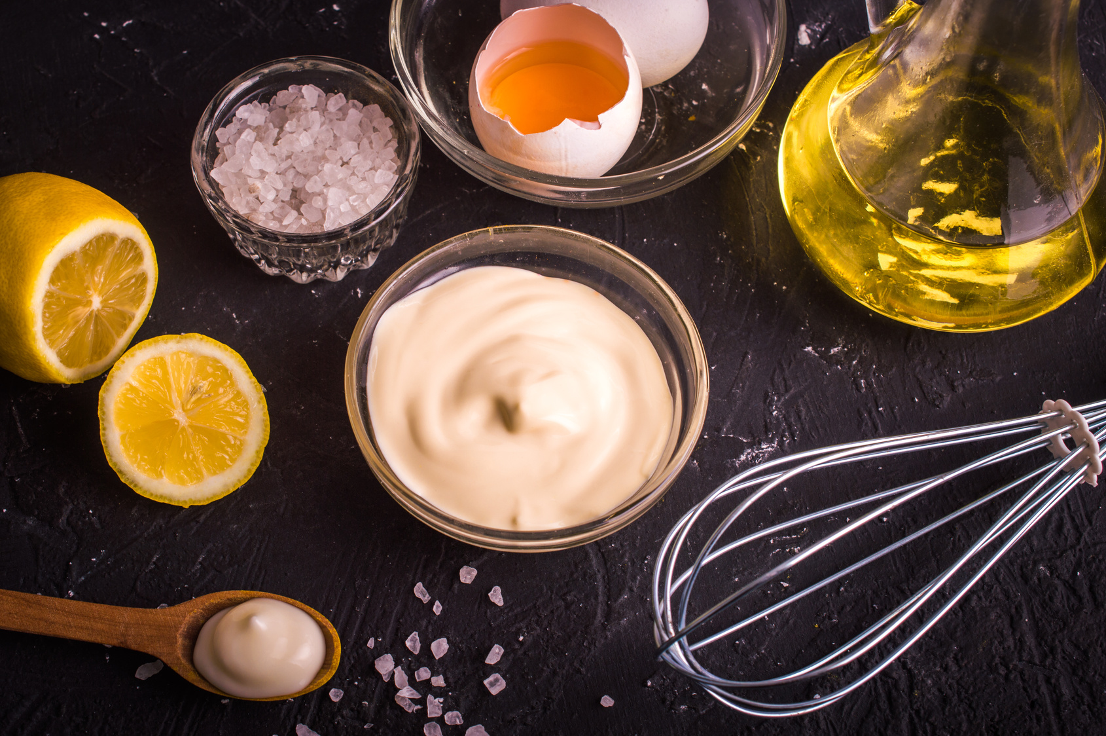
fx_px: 1842
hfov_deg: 33.4
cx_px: 553
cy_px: 368
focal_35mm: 60
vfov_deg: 22.6
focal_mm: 40
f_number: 9
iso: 100
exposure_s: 1/160
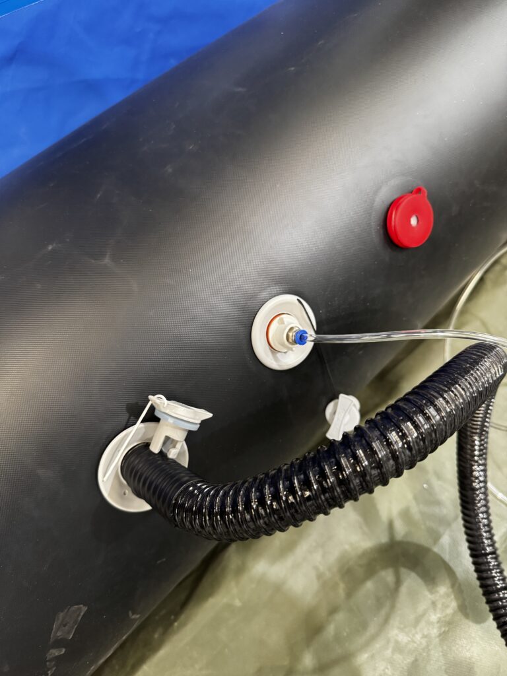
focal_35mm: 24
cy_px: 338
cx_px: 254
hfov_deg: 56.8
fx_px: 469
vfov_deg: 71.6
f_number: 1.78
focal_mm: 6.76
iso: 800
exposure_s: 1/60
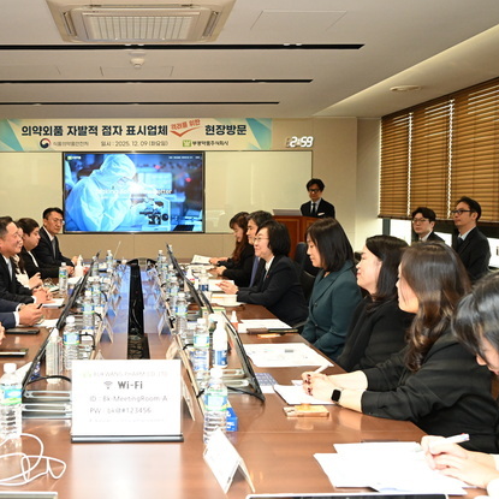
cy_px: 251
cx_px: 137
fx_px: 734
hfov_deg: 36.8
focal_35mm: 45
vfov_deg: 37.6
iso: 5000
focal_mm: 35
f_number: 6.3
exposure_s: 1/200
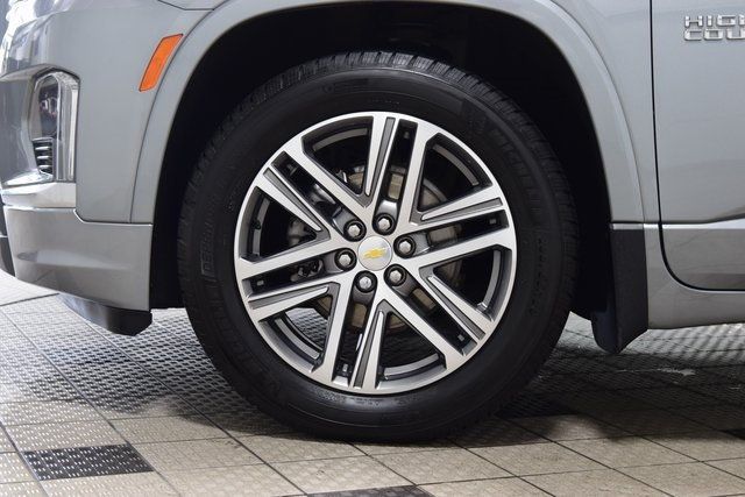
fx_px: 1304
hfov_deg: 31.9
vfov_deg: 21.6
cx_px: 372
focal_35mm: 63
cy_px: 248
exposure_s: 1/15
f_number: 6.3
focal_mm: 42
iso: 720
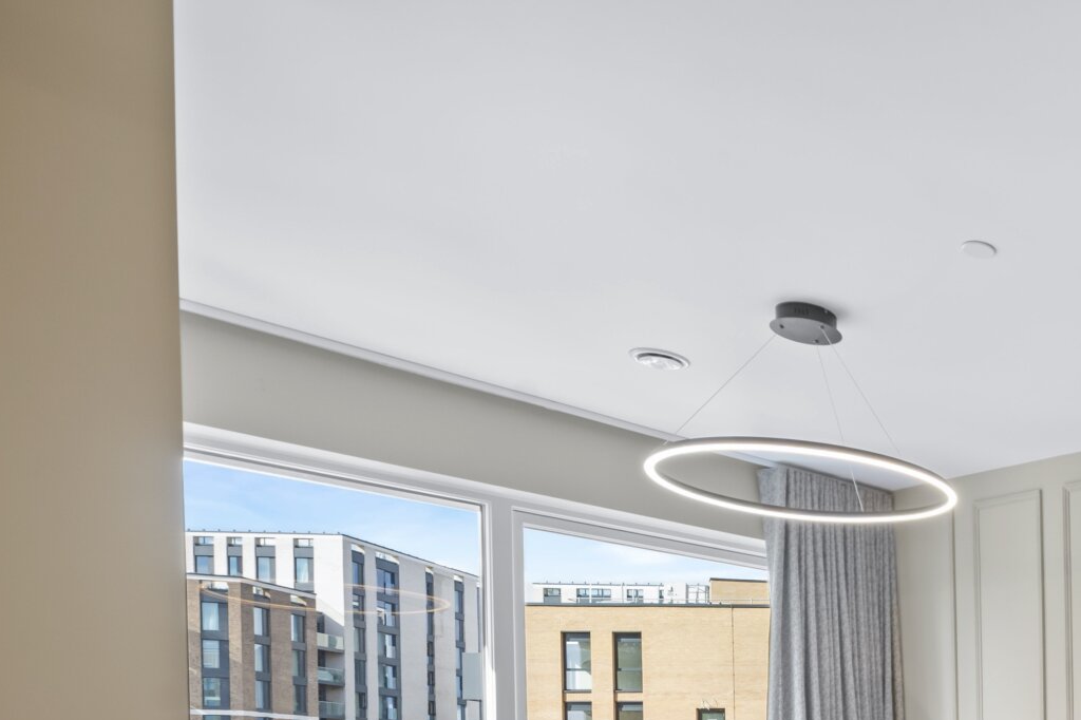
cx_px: 1344
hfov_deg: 37.9
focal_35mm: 35
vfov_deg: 33.1
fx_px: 1051
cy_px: 791
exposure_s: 1/4
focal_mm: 14
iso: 100
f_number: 8
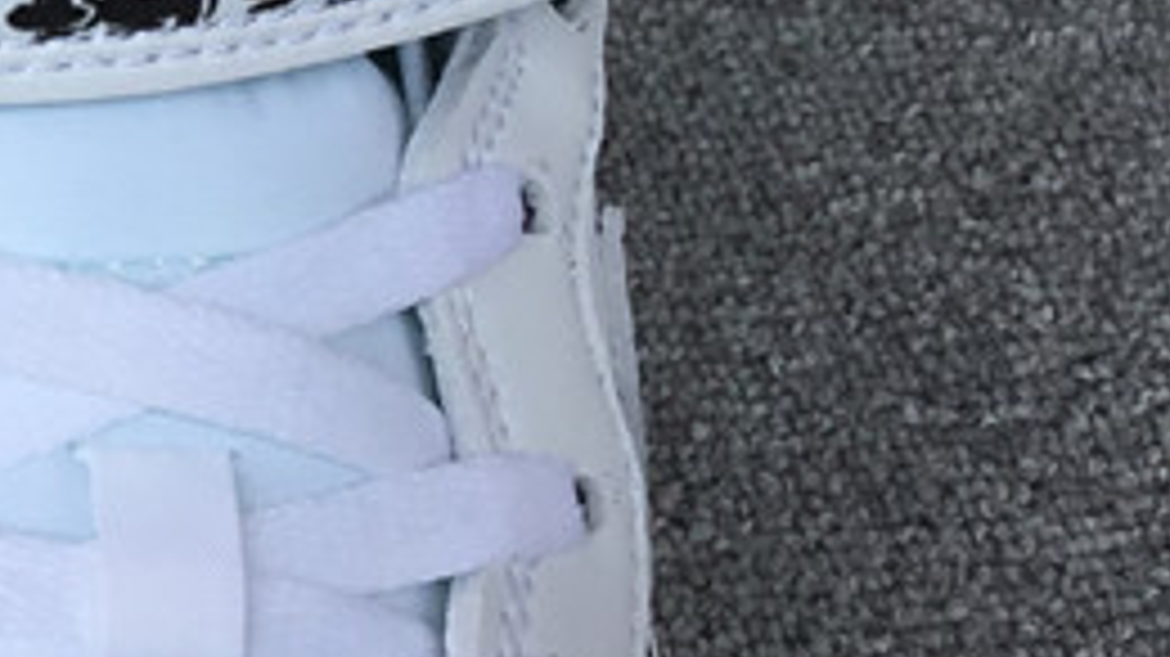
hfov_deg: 16.7
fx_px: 3628
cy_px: 7
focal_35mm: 117
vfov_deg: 10.3
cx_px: -585
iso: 25
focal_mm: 3.3
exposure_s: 1/353
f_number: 2.4
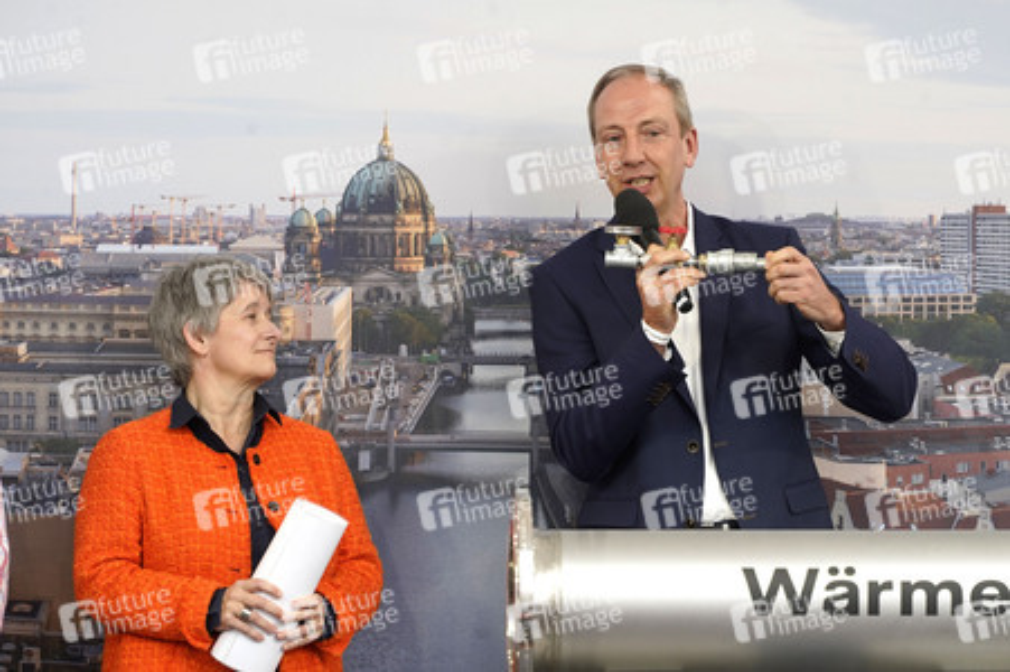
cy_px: 336
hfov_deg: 12.0
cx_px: 505
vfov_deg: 8.0
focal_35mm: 172
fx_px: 4822
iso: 640
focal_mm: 172
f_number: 8
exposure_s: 1/200
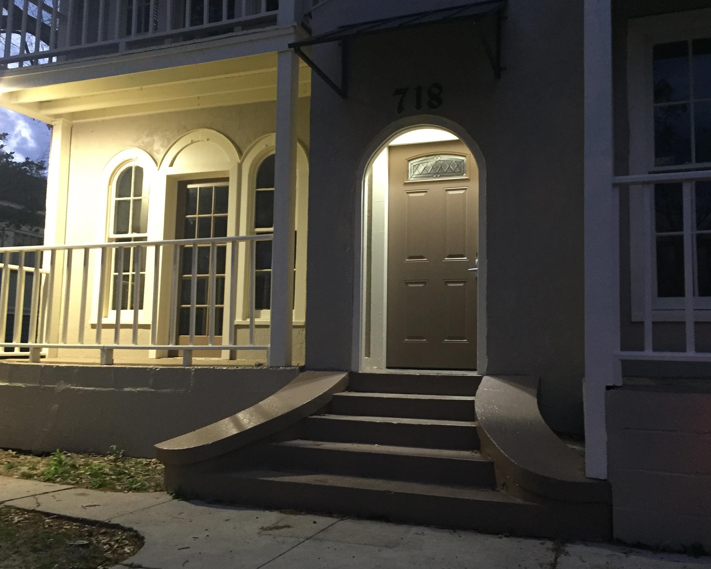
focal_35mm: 31
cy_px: 282
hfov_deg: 57.1
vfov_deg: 47.1
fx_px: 652
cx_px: 379
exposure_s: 1/30
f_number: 2.2
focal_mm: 4.15
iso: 200
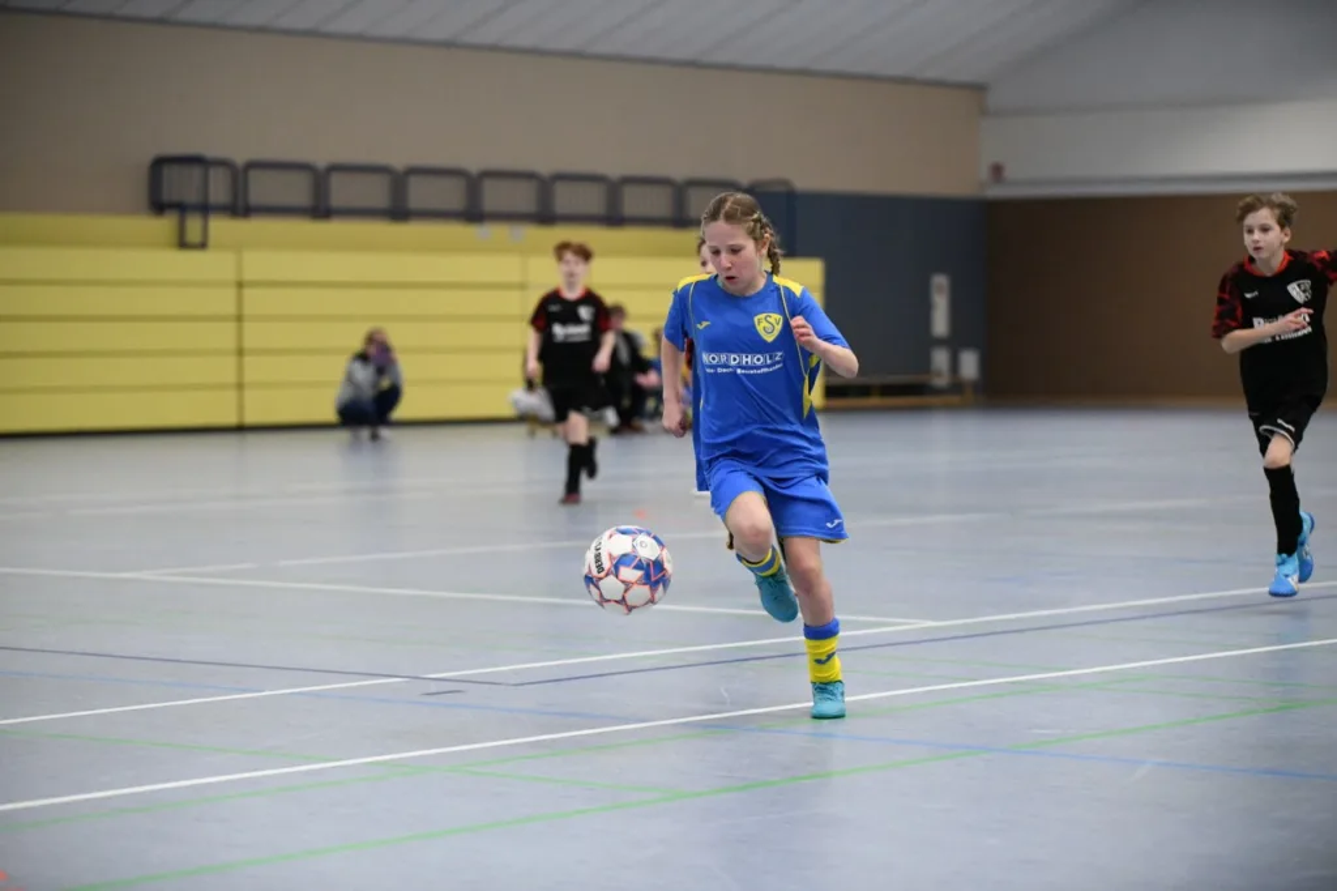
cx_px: 668
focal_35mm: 102
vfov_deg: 13.4
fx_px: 3787
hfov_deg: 20.0
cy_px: 446
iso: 8000
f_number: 2.8
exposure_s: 1/1250
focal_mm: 102
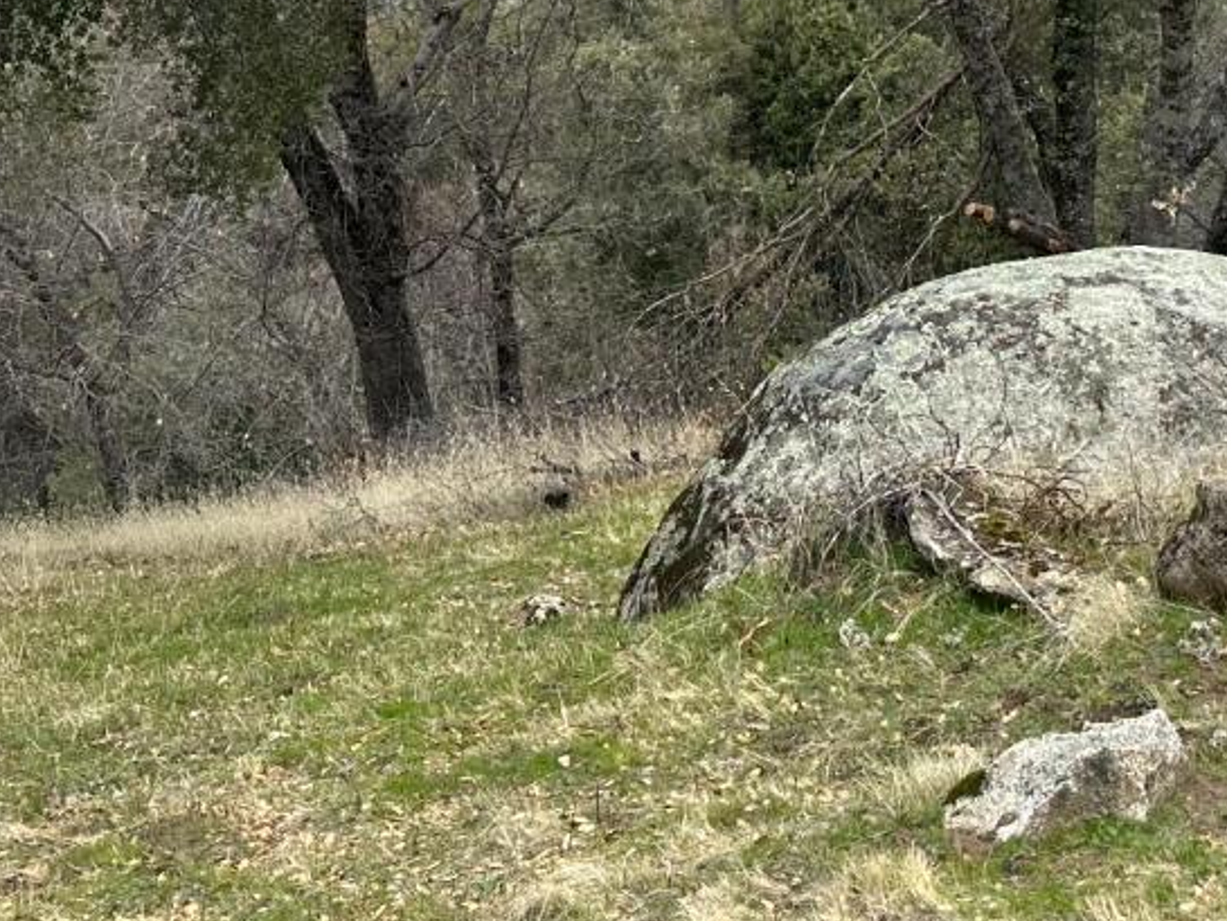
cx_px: 736
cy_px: -138
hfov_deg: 29.3
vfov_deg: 21.0
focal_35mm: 66
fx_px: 2340
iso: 80
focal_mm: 6.86
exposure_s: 1/1304
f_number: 1.78
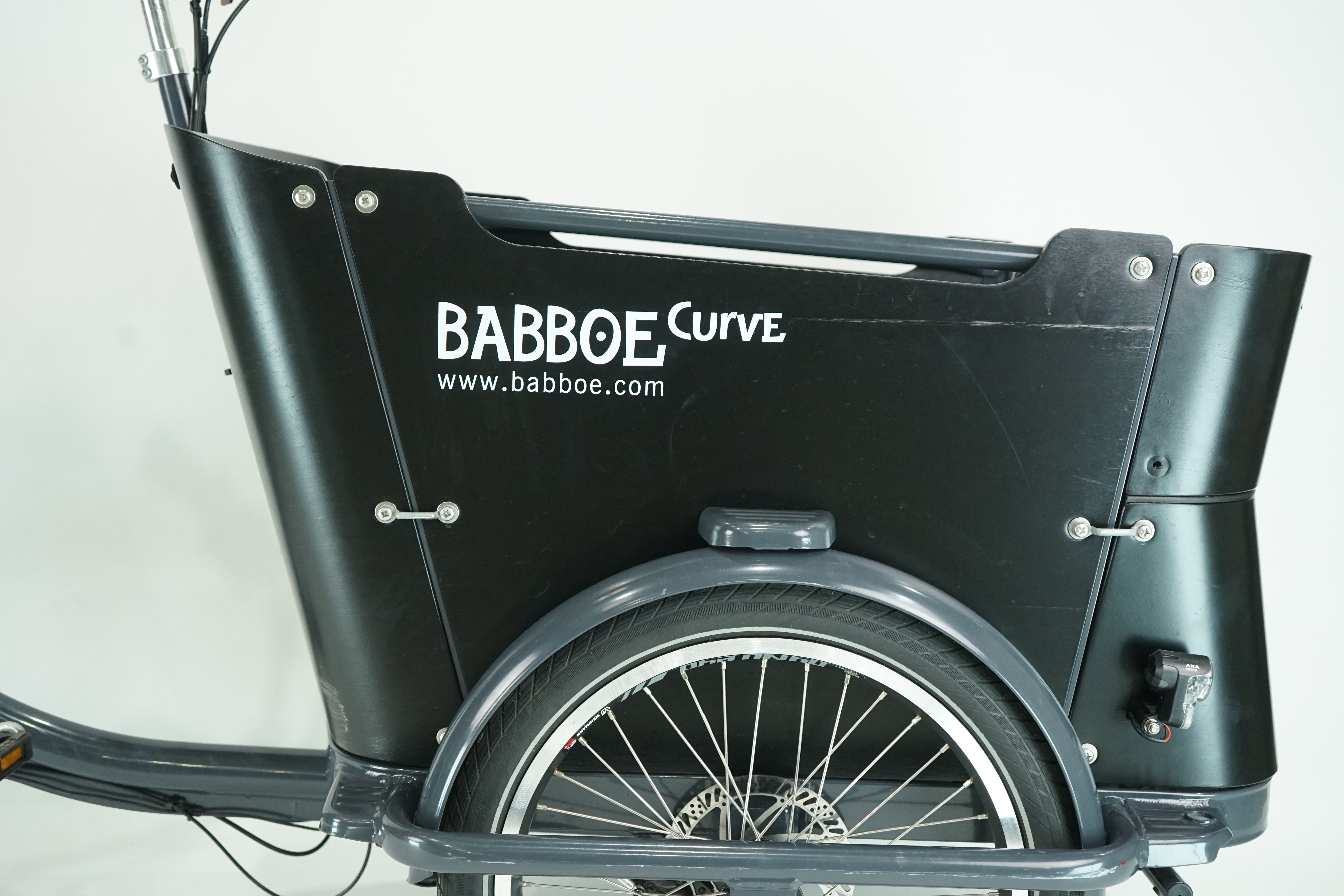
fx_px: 1531
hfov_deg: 47.4
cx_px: 672
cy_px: 448
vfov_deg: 32.6
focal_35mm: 41
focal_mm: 41
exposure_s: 1/200
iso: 2500
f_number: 5.6
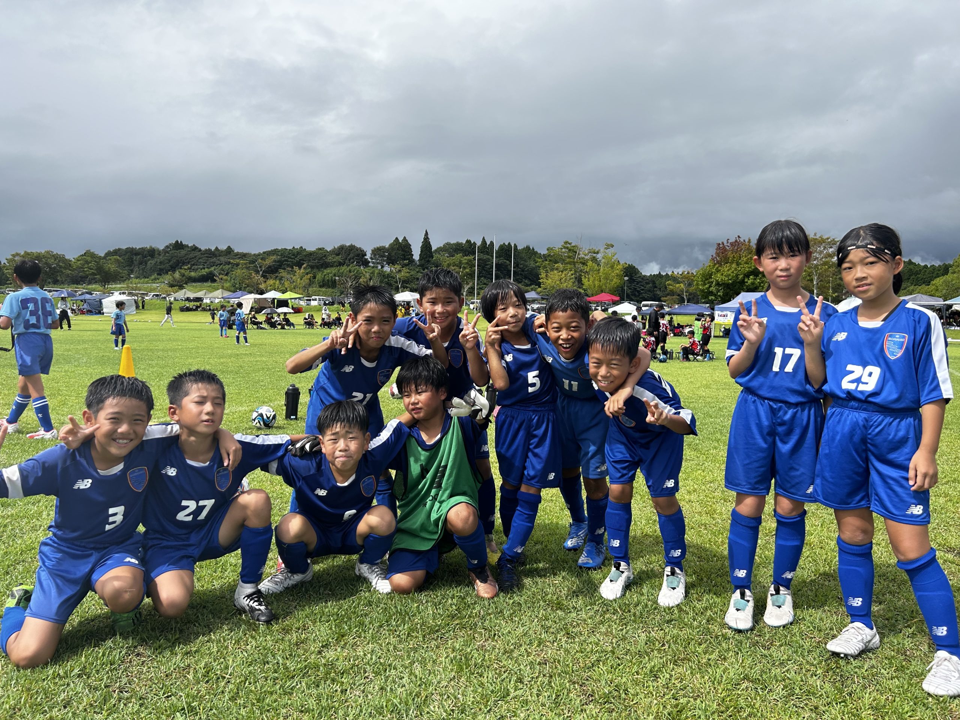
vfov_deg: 53.1
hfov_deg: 67.3
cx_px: 480
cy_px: 360
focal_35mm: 26
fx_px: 721
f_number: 1.5
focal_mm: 5.7
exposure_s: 1/3704
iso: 50
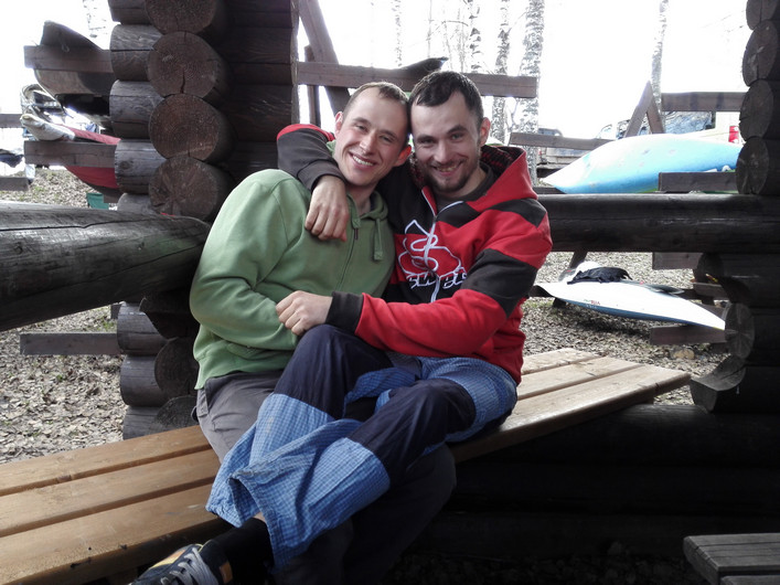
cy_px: 292
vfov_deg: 49.7
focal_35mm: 28
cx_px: 390
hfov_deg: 63.5
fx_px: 631
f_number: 2
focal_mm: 3.79
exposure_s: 1/100
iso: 100
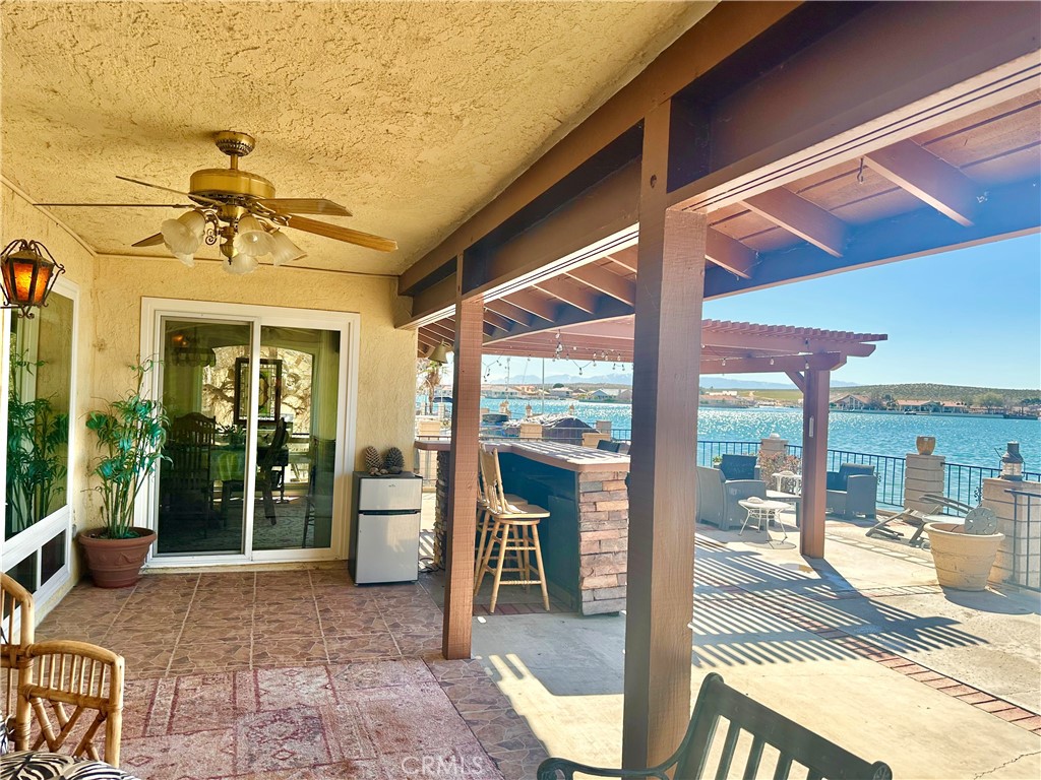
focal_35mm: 24
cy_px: 390
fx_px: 722
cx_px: 520
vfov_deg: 56.8
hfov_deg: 71.6
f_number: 1.78
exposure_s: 1/1916
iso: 80
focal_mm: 6.86
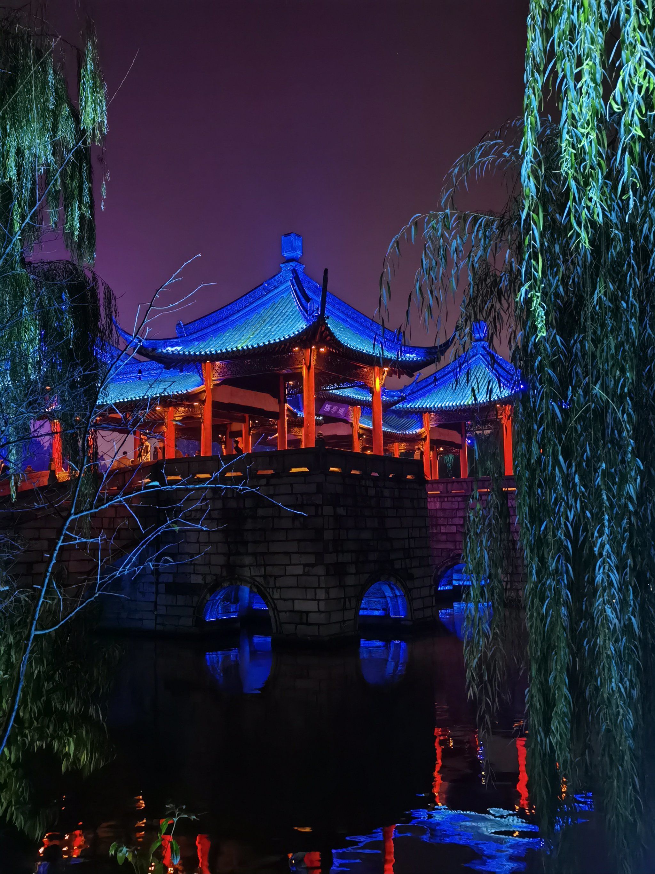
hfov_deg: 40.7
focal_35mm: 35
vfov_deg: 52.6
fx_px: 883
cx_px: 328
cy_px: 437
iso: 500
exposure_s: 1/25
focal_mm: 6.67
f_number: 1.9
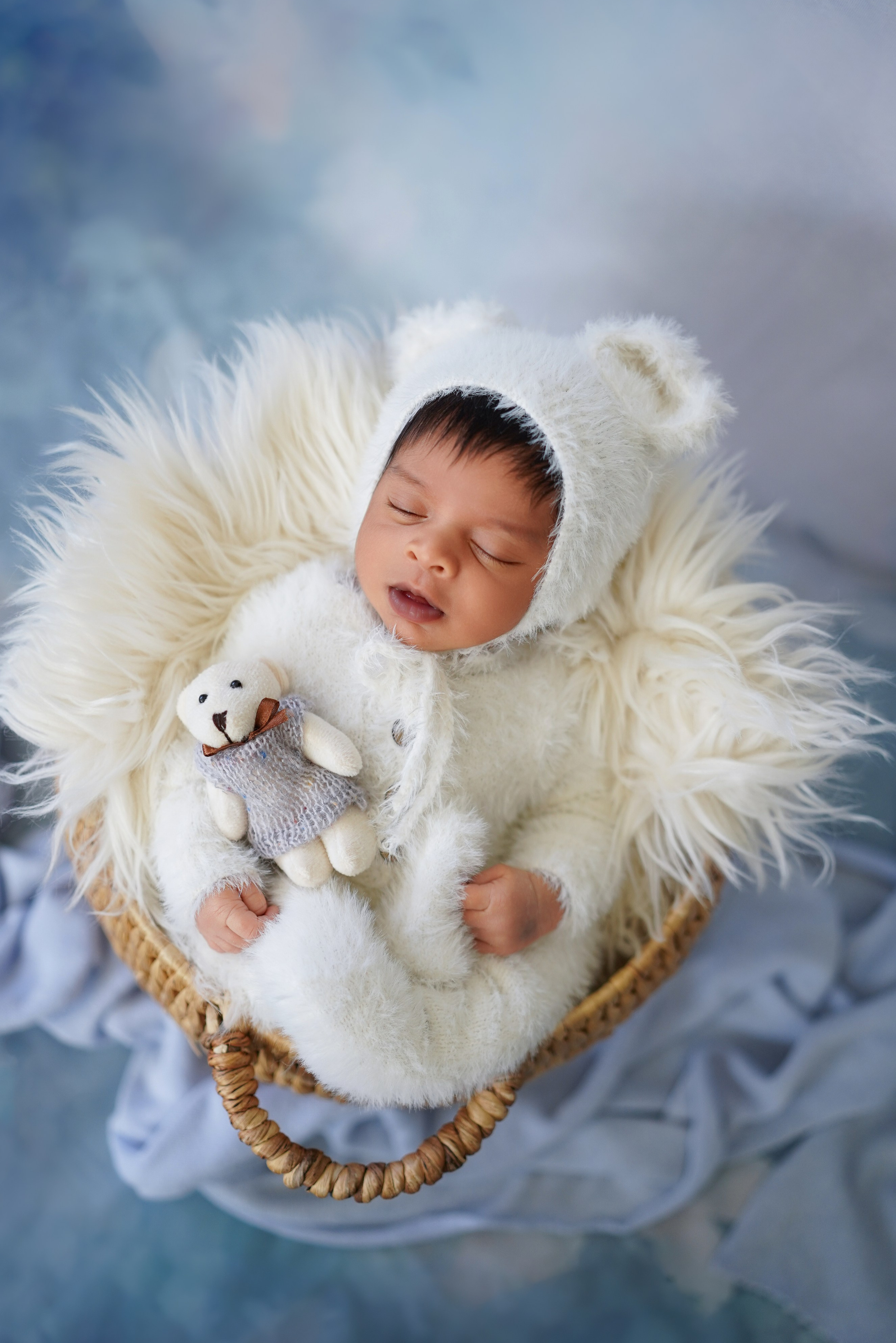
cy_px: 681
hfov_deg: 36.9
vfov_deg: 53.1
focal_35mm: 36
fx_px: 1344
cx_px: 440
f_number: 1.6
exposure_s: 1/400
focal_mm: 35
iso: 320
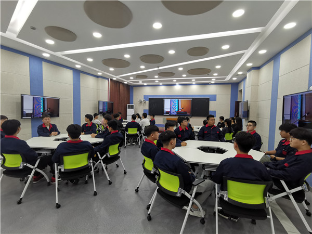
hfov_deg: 91.0
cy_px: 117
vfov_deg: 74.7
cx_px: 156
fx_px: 153
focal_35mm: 17
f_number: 2.2
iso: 160
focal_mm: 2.26
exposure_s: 1/100
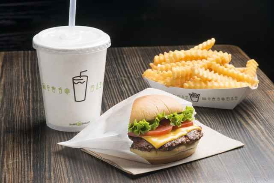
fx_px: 799
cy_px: 92
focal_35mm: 105
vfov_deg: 13.0
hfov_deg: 19.5
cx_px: 137
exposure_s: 1/200
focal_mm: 105
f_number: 20
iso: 500
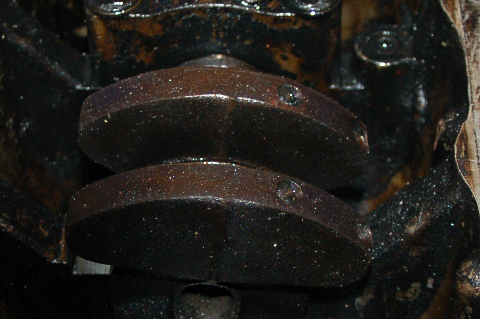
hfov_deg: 20.0
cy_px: 214
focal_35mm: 102
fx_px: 1359
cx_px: 184
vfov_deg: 13.4
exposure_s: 1/60
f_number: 4.2
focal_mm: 26
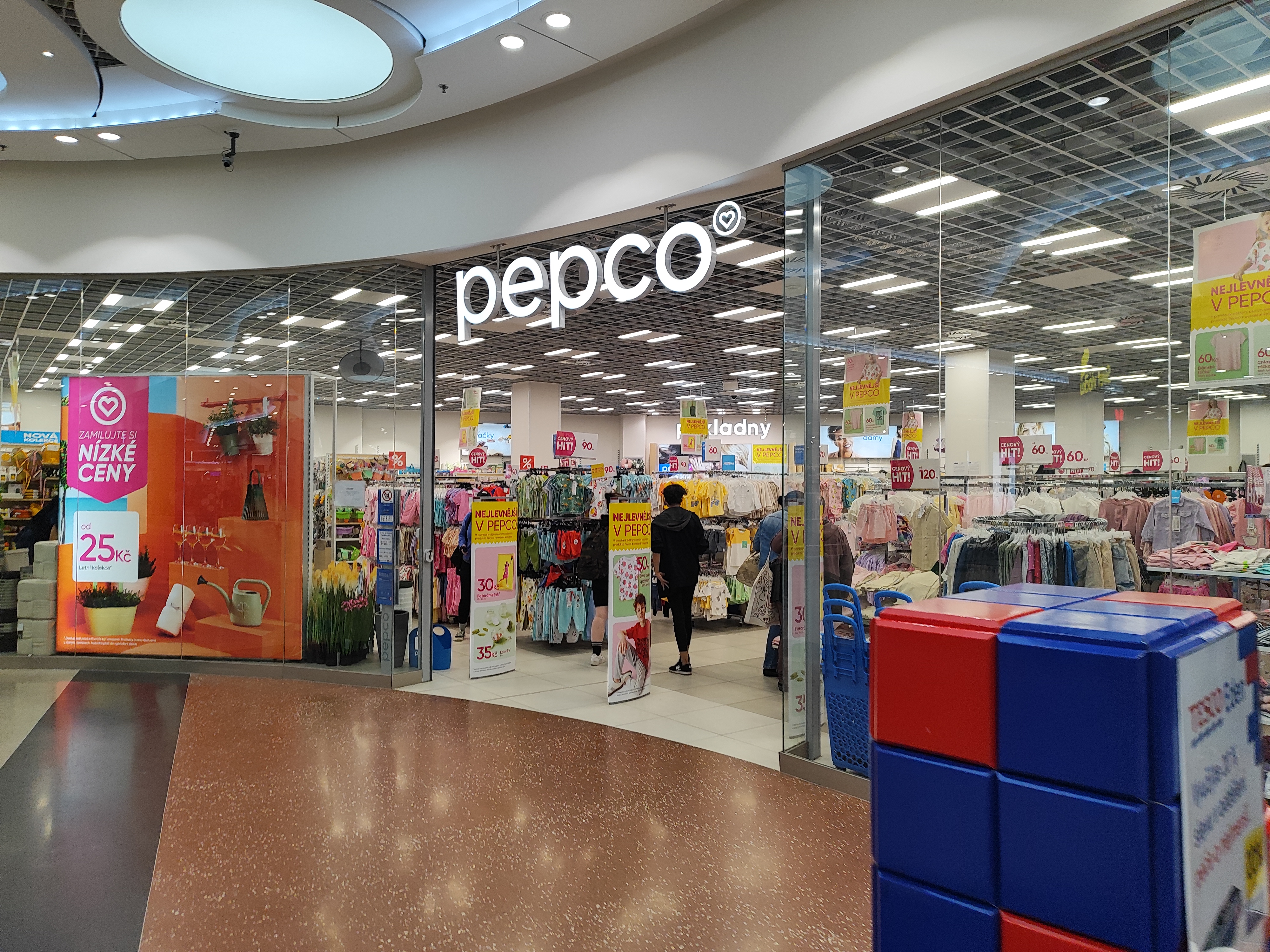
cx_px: 635
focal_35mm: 24
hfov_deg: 71.6
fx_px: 881
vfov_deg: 56.8
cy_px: 476
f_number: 1.89
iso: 174
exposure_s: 1/100
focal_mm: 5.89
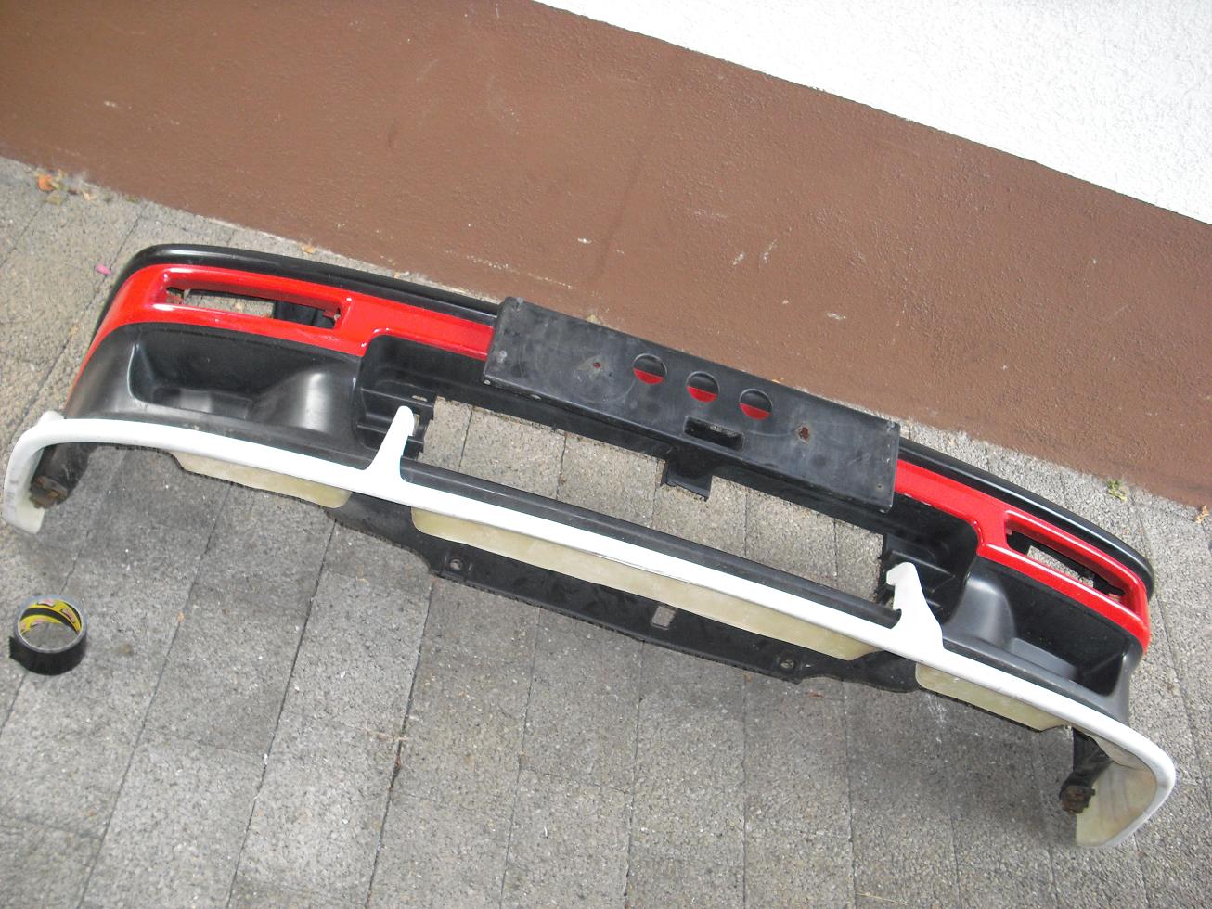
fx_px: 1331
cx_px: 606
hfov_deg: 49.0
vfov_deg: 37.7
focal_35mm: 38
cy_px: 454
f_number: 2.8
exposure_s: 1/60
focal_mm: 6.2
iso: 200
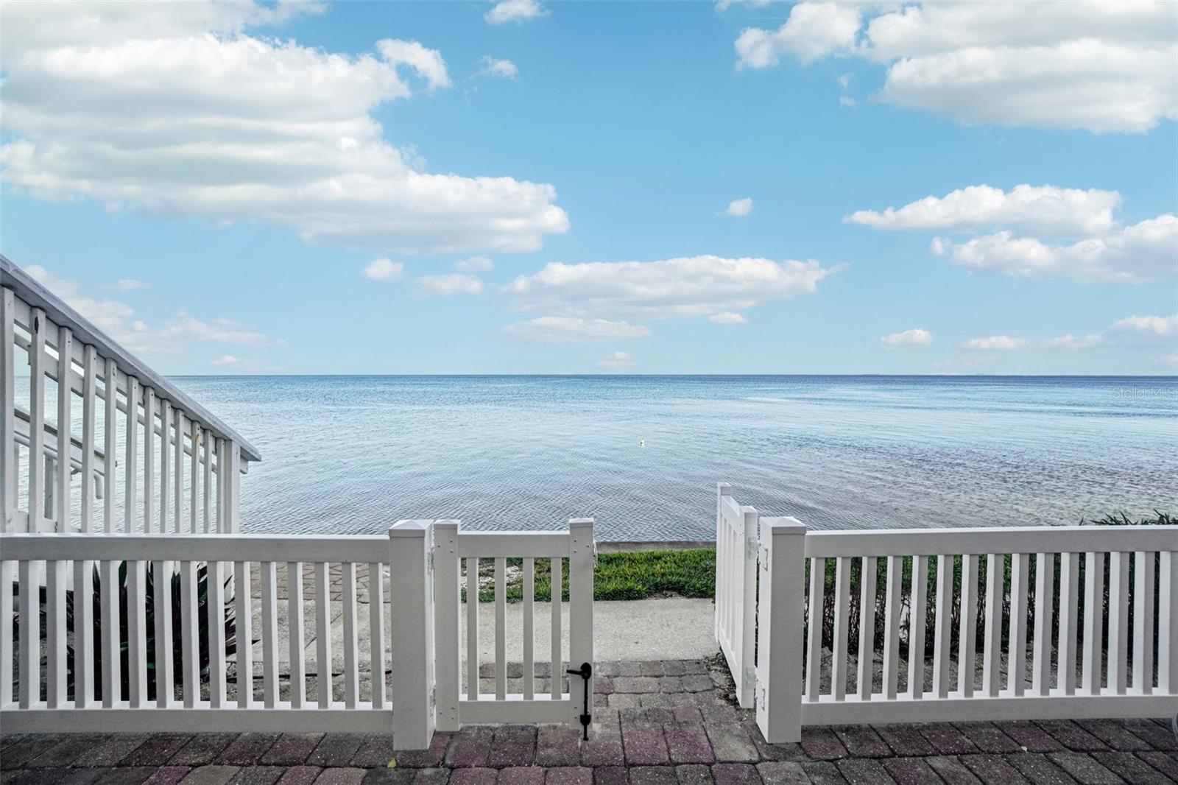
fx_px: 491
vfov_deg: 77.3
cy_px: 392
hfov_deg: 100.4
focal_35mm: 15
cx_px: 589
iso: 100
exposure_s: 1/250
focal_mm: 10
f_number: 8
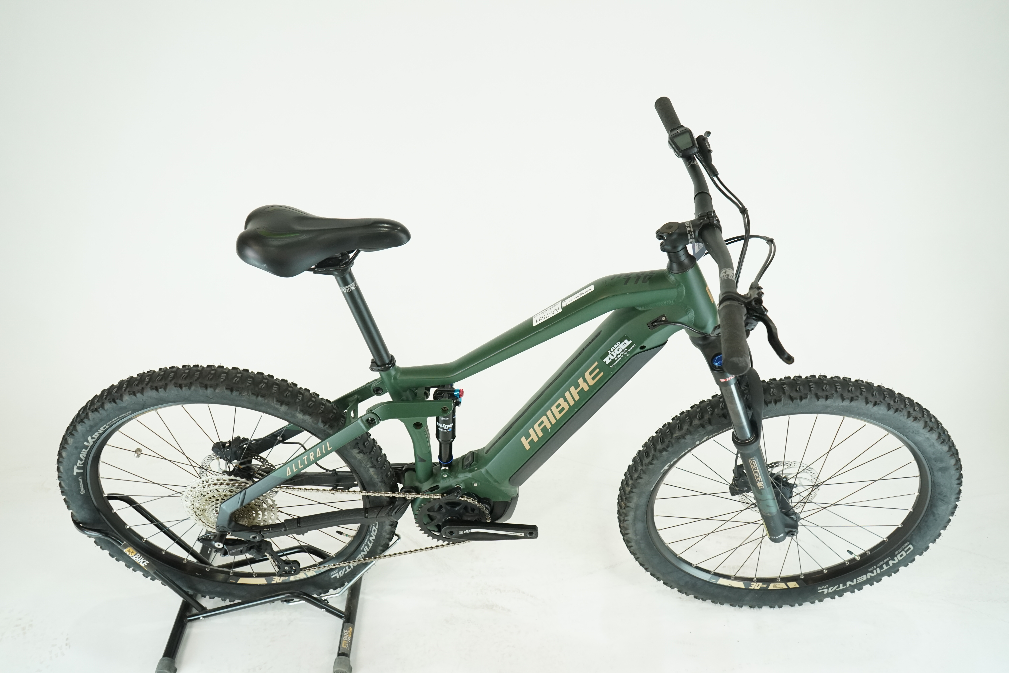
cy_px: 336
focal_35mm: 28
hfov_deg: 65.5
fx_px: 785
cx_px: 504
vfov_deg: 46.4
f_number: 5.6
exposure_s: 1/200
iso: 1600
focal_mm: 28
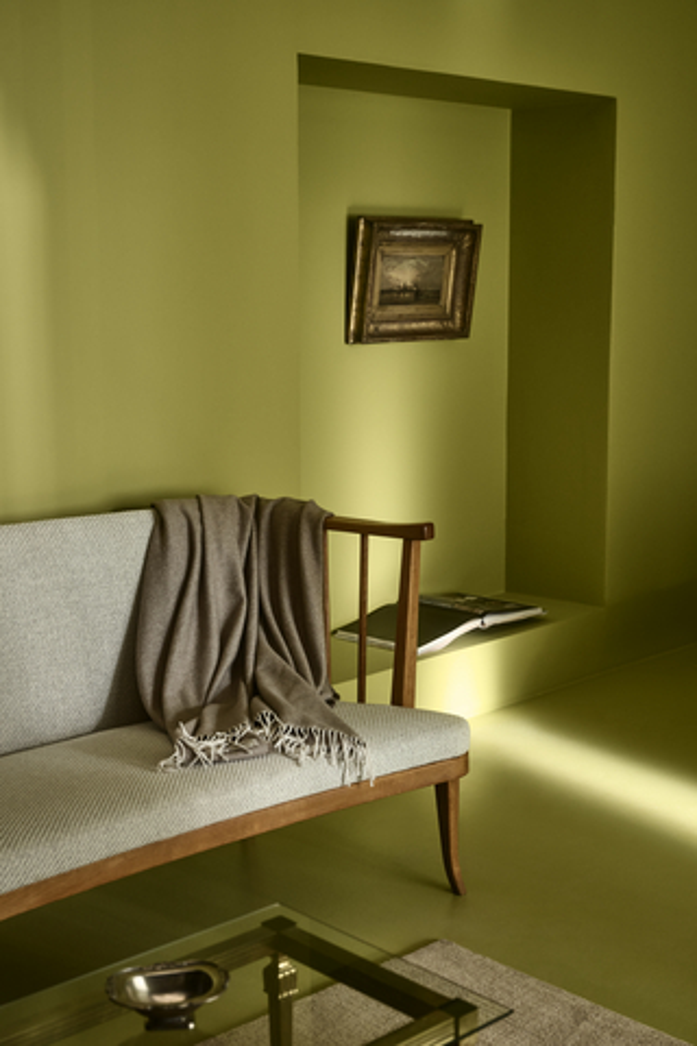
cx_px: 348
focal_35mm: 48
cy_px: 523
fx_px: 1394
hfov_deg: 28.1
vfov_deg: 41.1
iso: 400
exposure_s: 1/60
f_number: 5.6
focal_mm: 48
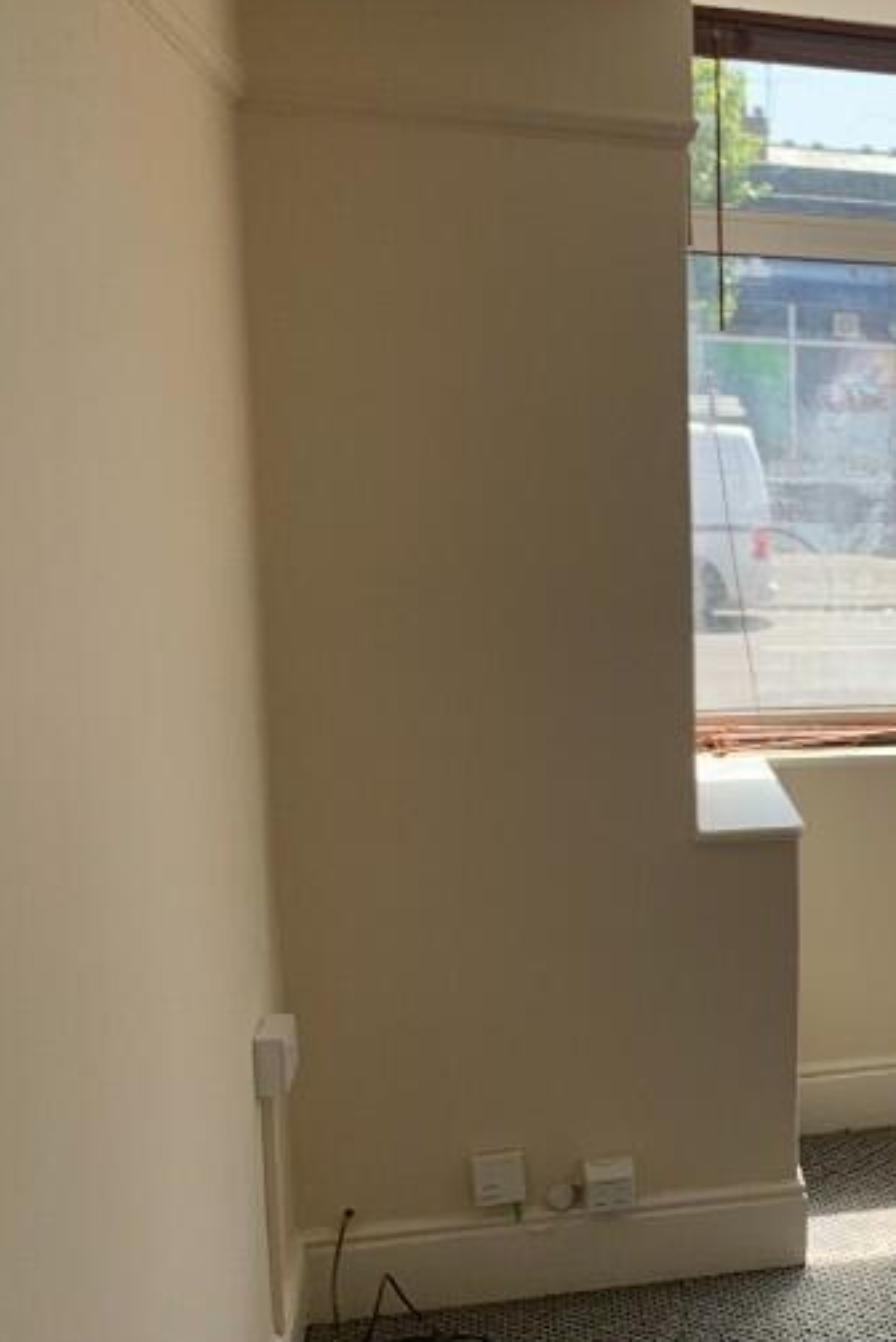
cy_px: 779
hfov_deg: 20.8
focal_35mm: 55
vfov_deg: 36.1
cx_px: 1357
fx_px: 2050
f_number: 1.8
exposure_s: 1/404
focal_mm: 4.25
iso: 25
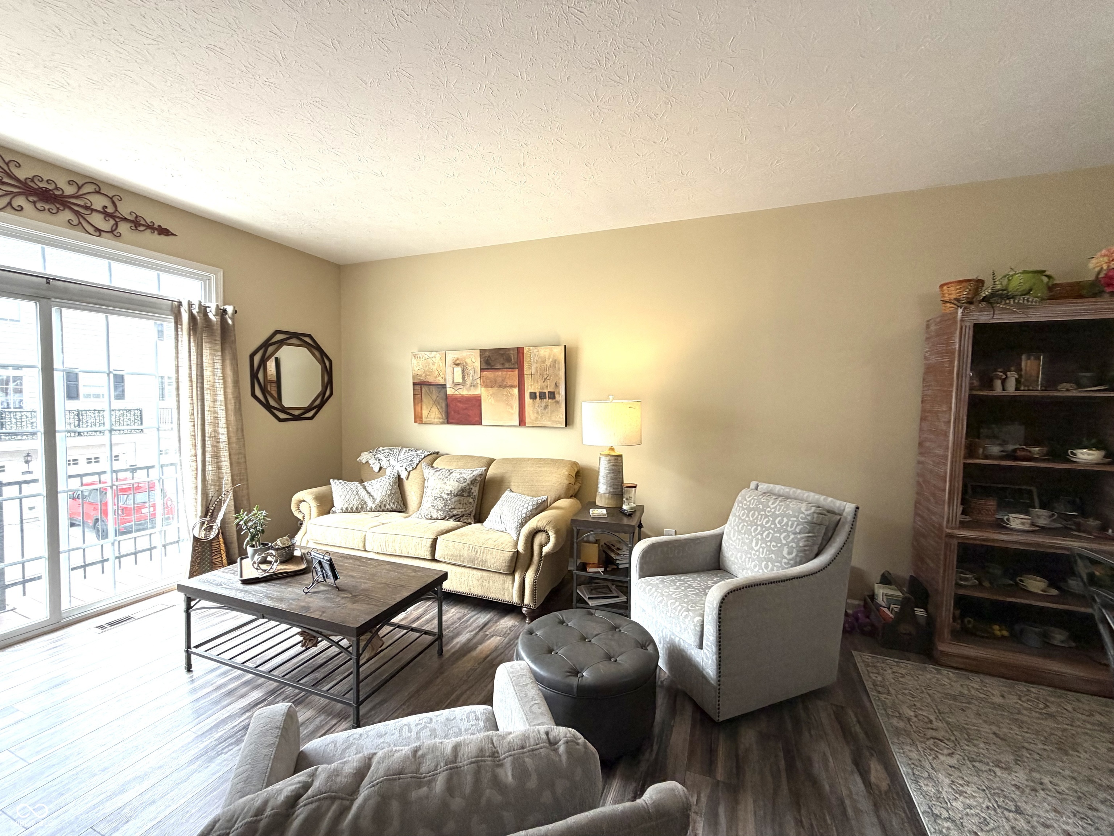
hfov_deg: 102.1
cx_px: 557
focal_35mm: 14
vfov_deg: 85.7
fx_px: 451
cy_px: 418
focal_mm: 2.22
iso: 100
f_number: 2.2
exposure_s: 1/121
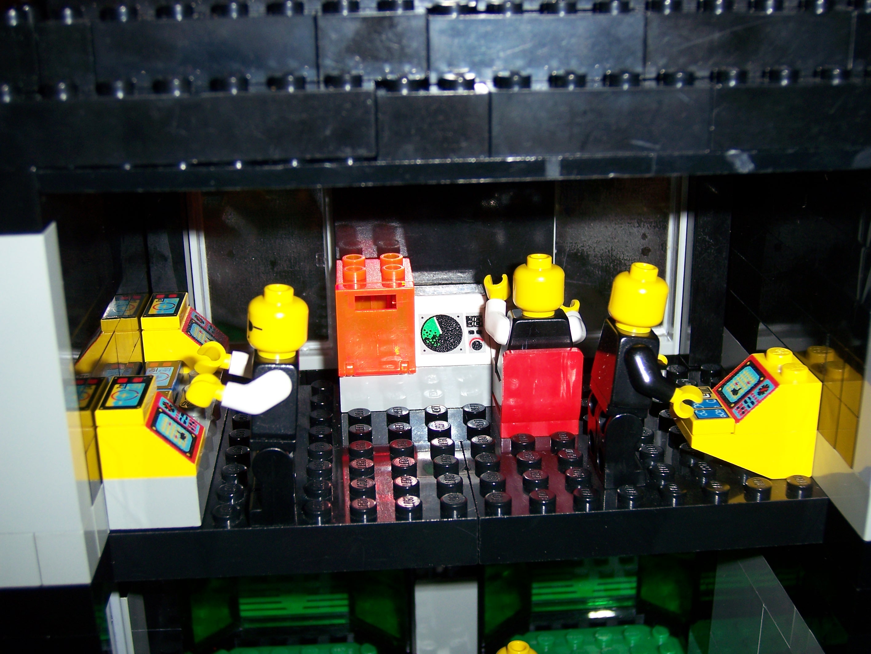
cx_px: 436
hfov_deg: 42.0
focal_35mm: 45
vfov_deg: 32.2
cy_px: 327
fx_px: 1133
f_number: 3.1
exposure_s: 1/60
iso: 80
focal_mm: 7.5
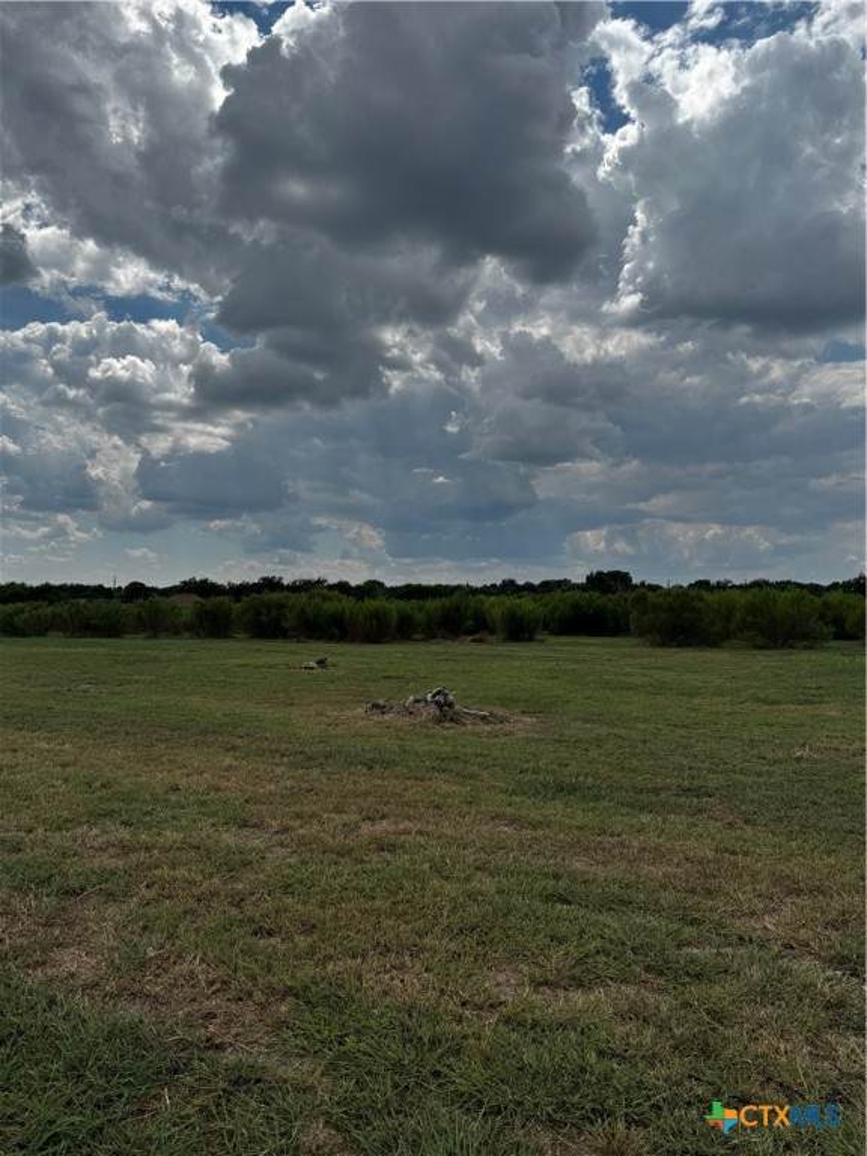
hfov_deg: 56.8
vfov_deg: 71.6
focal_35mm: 24
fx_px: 801
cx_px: 434
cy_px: 578
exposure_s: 1/9009
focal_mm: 6.76
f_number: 1.78
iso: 80
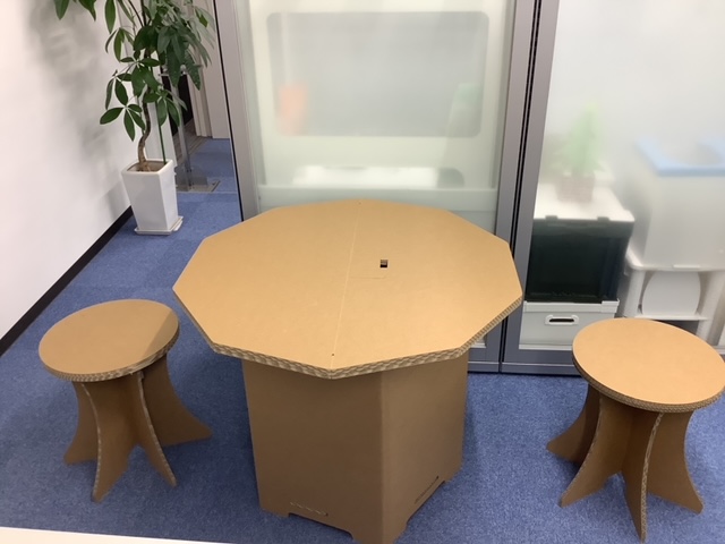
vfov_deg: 45.4
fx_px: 649
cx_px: 362
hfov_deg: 58.4
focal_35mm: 31
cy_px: 272
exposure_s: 1/50
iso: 80
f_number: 2.4
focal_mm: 3.3
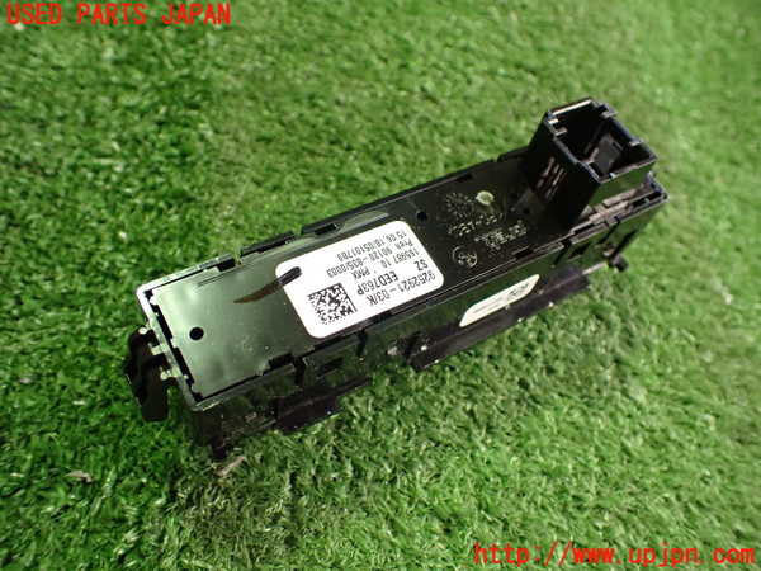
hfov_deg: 60.0
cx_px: 380
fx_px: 660
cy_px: 286
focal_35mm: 30
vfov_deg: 46.8
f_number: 2.3
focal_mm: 5.4
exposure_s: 1/60
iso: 800
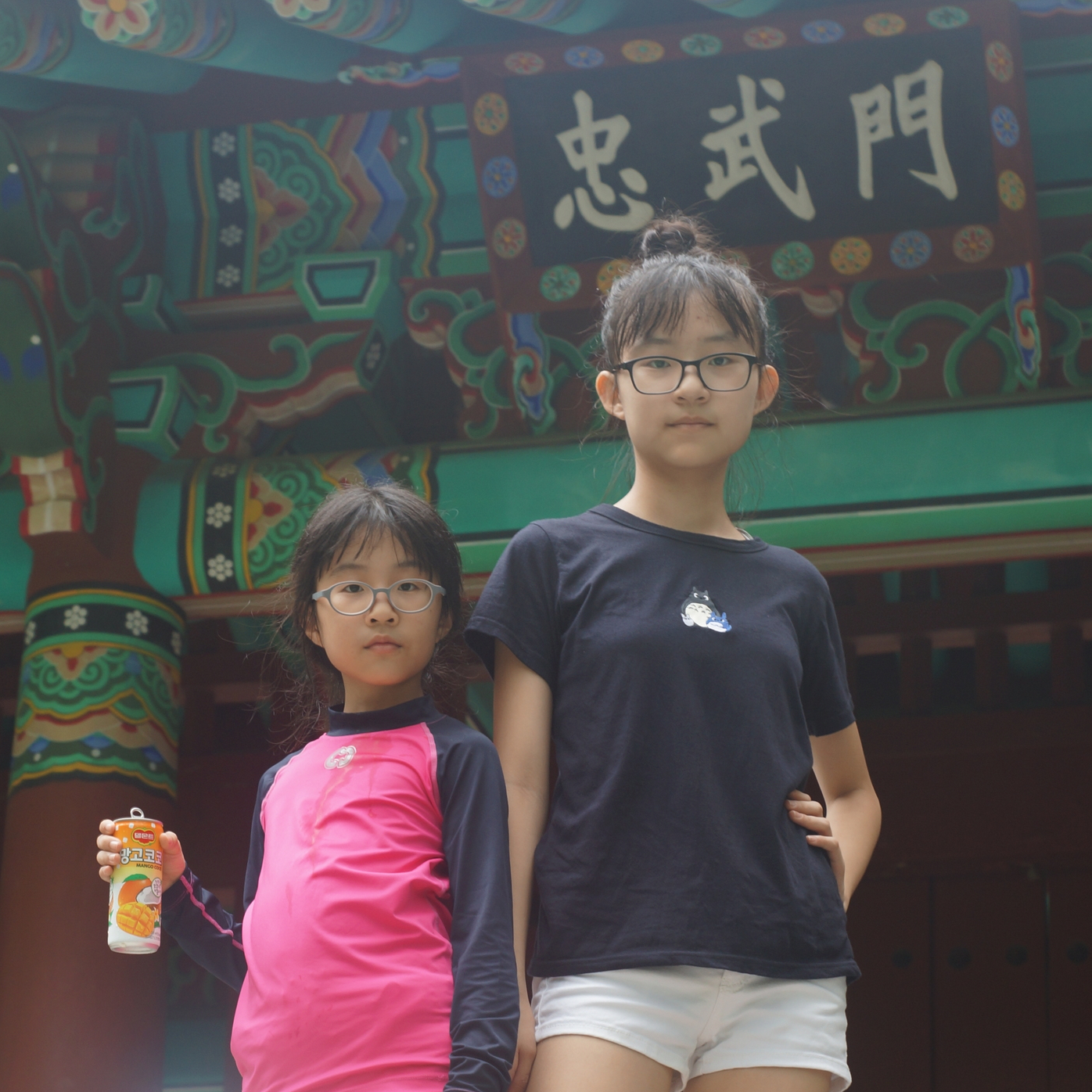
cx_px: 470
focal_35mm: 103
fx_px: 3668
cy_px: 857
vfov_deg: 16.8
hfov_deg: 16.9
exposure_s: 1/80
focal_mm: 45
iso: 100
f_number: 4
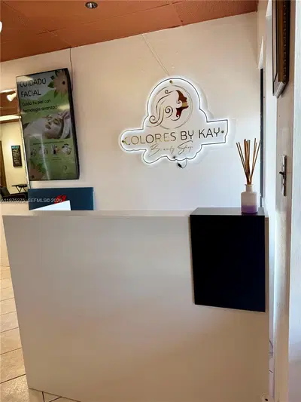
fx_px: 278
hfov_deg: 56.8
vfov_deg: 71.6
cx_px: 150
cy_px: 201
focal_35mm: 24
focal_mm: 6.76
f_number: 1.78
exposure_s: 1/268
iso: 64
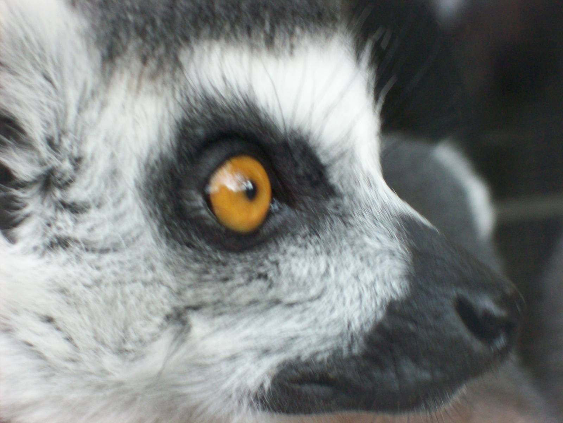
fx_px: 1757
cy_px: 212
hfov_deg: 18.2
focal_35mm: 108
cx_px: 282
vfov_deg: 13.7
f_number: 4.8
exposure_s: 1/23.9
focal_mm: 18
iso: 160
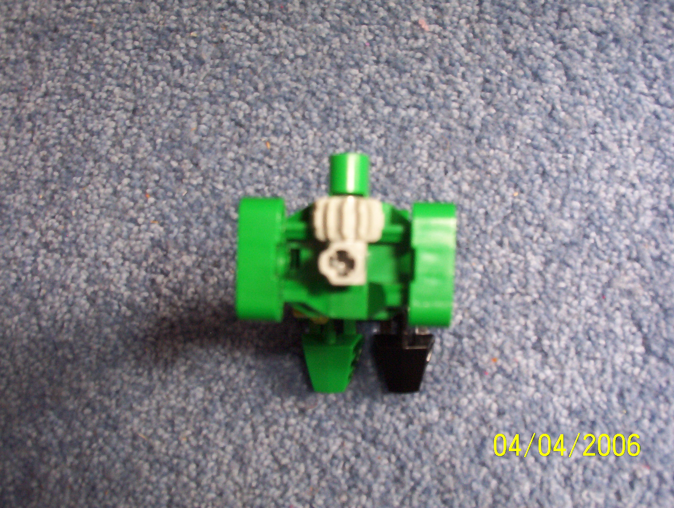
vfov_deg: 37.0
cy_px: 254
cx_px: 337
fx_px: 761
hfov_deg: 47.8
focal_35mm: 39
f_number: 4.5
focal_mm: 6
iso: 140
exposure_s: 1/30
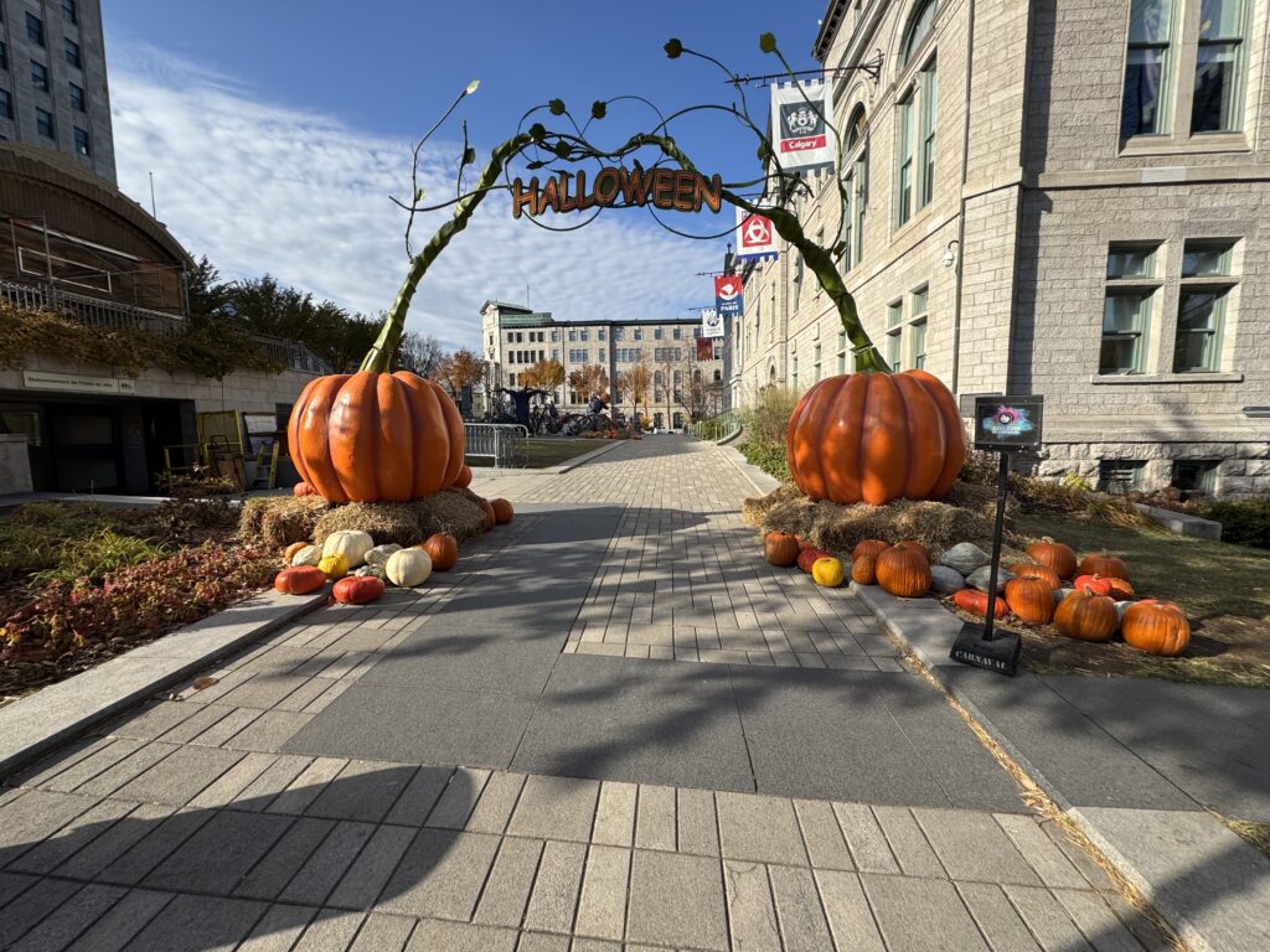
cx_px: 635
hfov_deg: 102.1
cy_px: 476
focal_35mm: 14
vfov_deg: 85.7
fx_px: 514
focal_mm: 2.22
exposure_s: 1/1789
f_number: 2.2
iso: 50
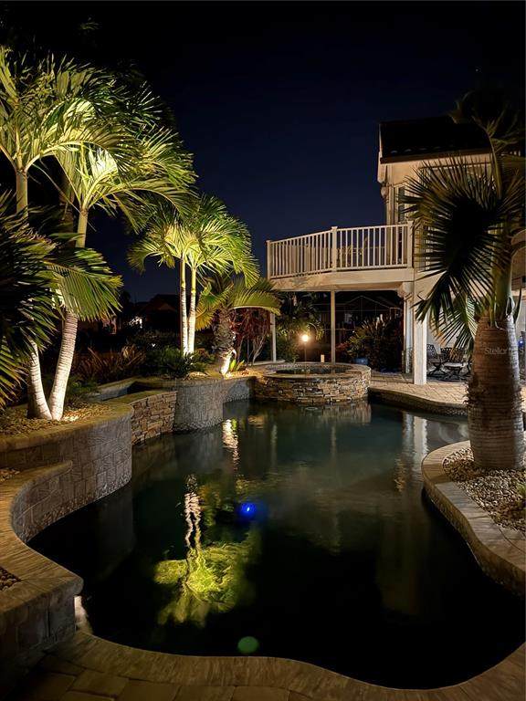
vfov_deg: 71.6
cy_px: 350
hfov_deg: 56.8
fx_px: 486
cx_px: 263
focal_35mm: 24
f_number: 1.78
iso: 2500
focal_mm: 6.76
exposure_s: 1/9
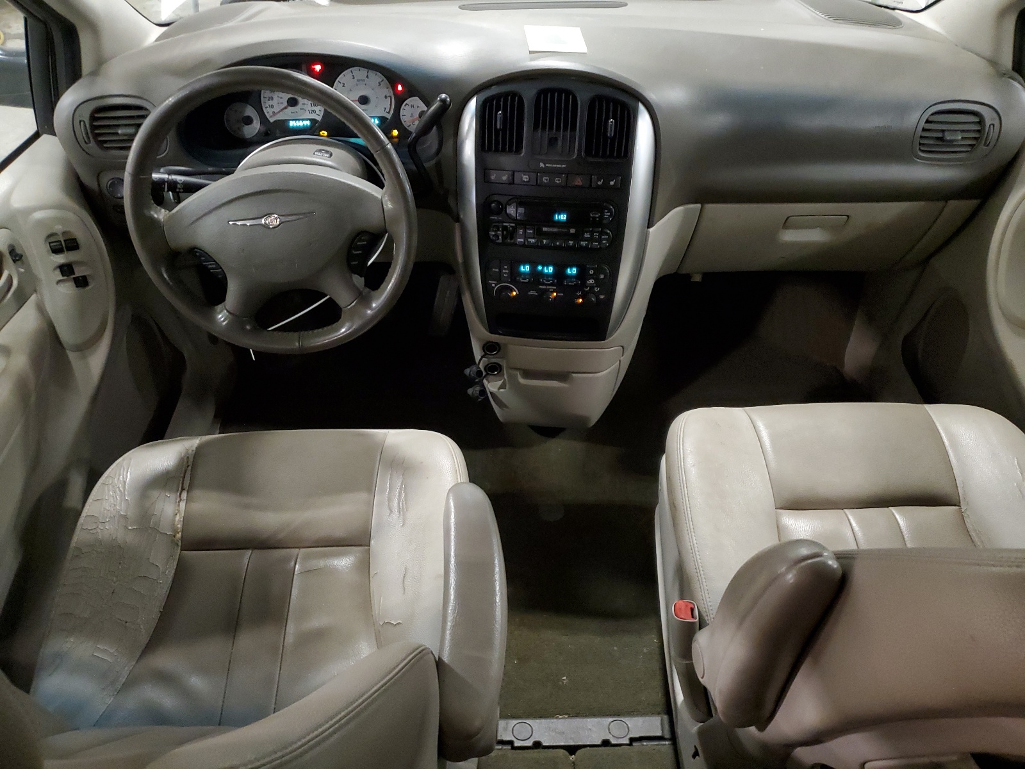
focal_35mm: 26
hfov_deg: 67.3
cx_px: 512
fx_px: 770
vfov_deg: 53.1
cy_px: 384
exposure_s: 1/15
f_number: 1.5
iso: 351
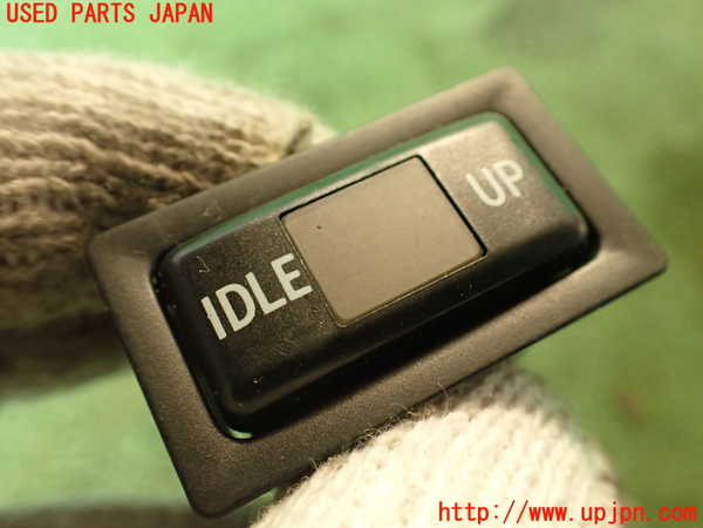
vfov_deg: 44.2
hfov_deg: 56.8
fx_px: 650
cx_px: 352
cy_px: 264
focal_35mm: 32
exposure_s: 1/30
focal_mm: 5.79
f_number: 2.4
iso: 500
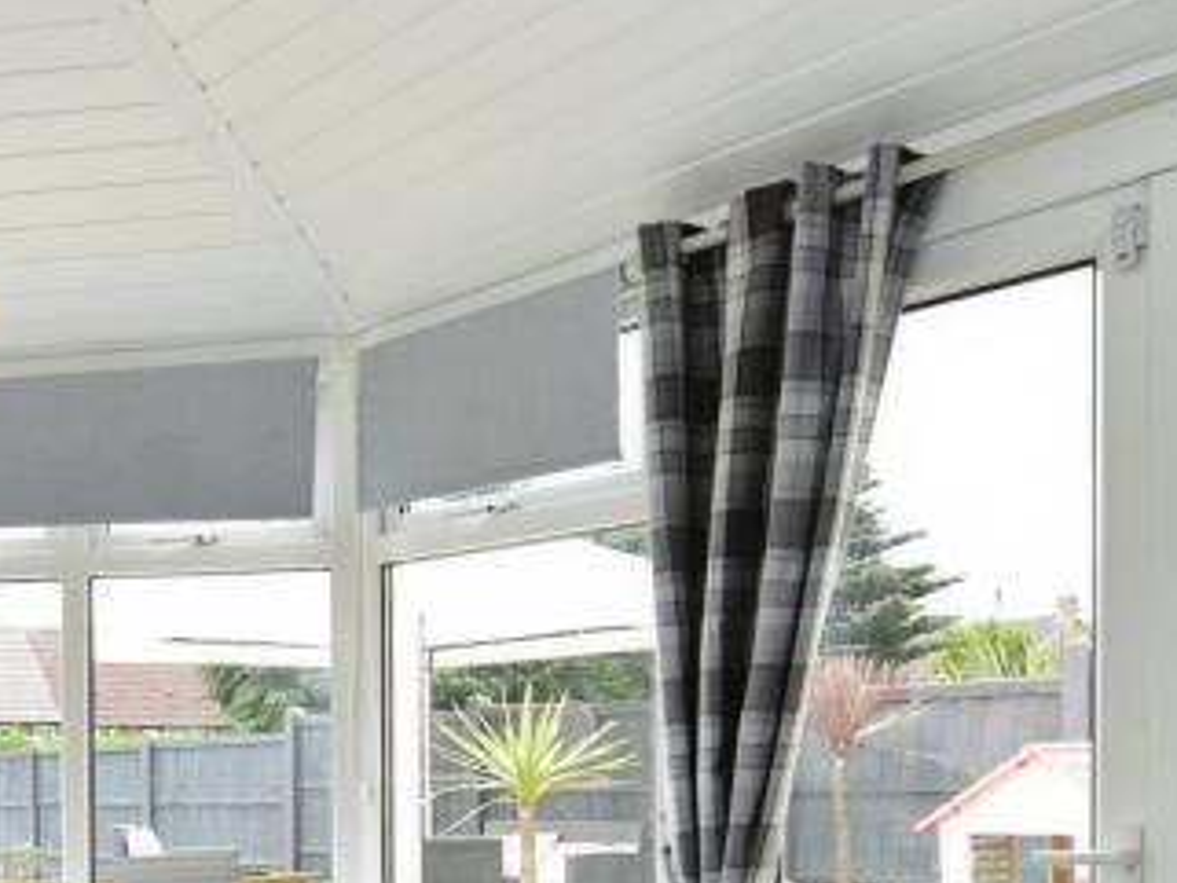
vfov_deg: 30.2
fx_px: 1565
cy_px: 797
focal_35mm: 46
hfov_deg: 37.3
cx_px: 26
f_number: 6.7
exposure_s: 1/180
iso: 400
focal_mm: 15
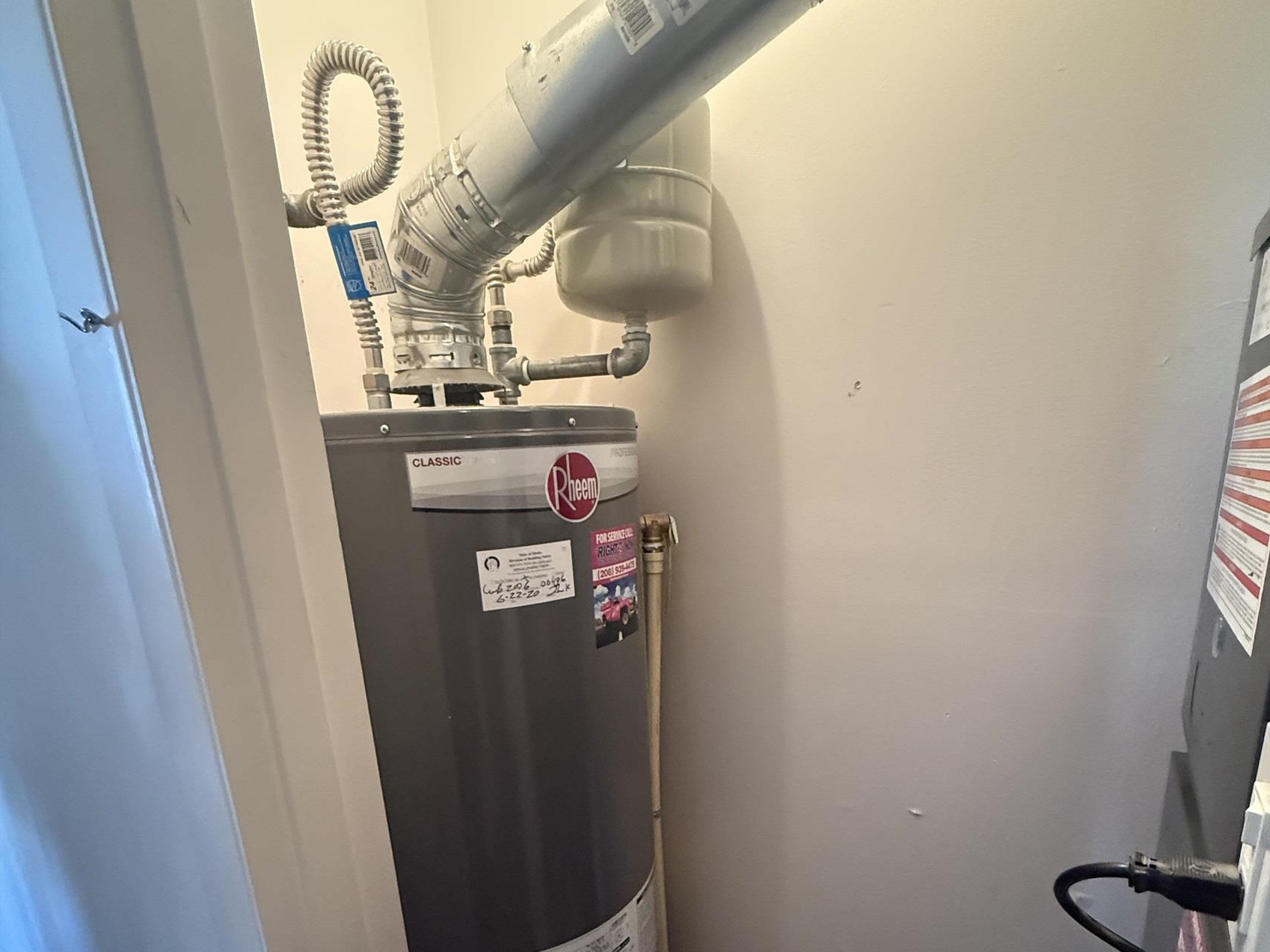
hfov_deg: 84.7
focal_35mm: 19
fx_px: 697
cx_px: 644
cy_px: 647
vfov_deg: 66.5
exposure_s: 1/60
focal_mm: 2.22
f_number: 2.2
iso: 800
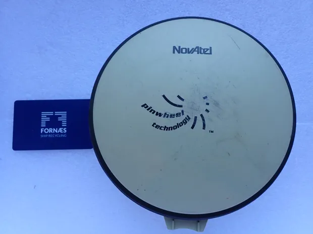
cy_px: 117
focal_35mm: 25
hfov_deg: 69.4
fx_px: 226
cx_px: 156
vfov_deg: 54.9
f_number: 2.8
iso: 100
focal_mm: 4.5
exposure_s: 1/125
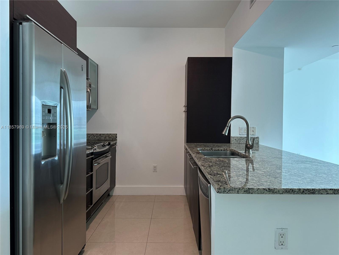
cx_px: 170
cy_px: 128
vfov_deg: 56.8
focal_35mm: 24
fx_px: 235
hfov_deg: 71.6
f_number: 1.78
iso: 100
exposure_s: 1/120
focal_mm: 6.86
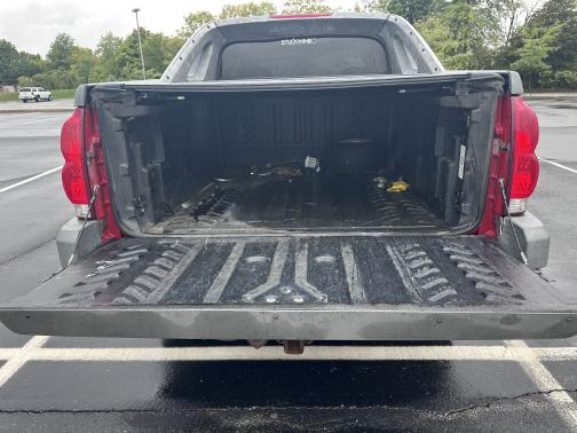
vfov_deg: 56.8
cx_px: 288
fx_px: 400
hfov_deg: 71.6
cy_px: 216
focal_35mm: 24
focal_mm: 6.86
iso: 64
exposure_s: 1/121
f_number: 1.78
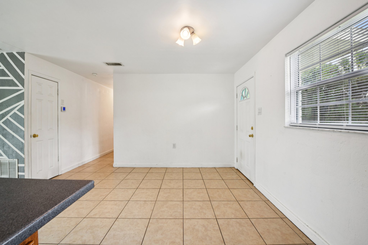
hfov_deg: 104.3
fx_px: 143
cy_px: 122
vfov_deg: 81.2
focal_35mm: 14
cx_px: 184
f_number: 8
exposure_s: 1/60
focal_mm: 14
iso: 400
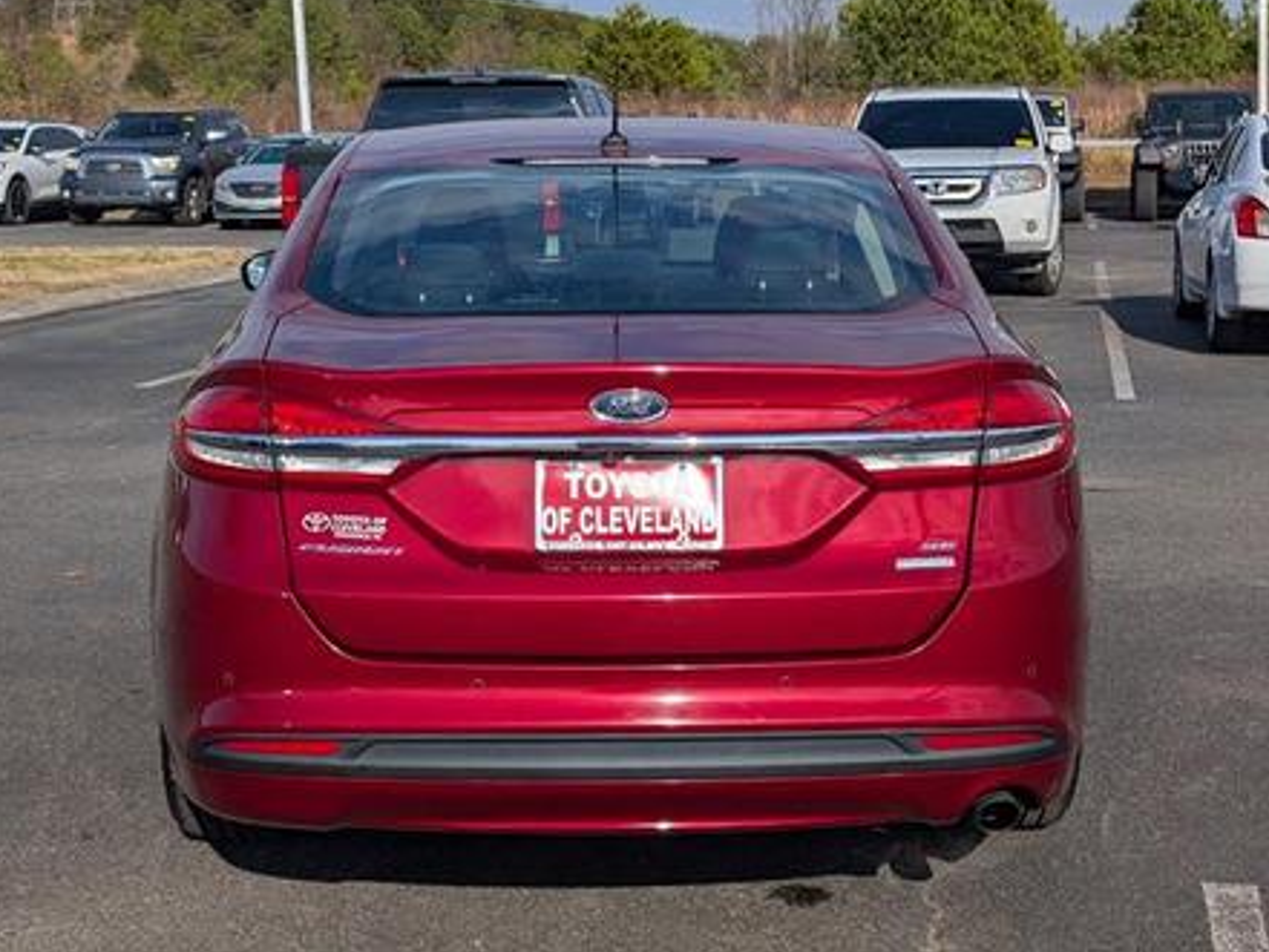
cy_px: 486
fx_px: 2053
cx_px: 616
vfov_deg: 26.1
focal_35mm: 56
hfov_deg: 34.3
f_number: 1.68
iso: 21
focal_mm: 6.9
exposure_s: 1/5000
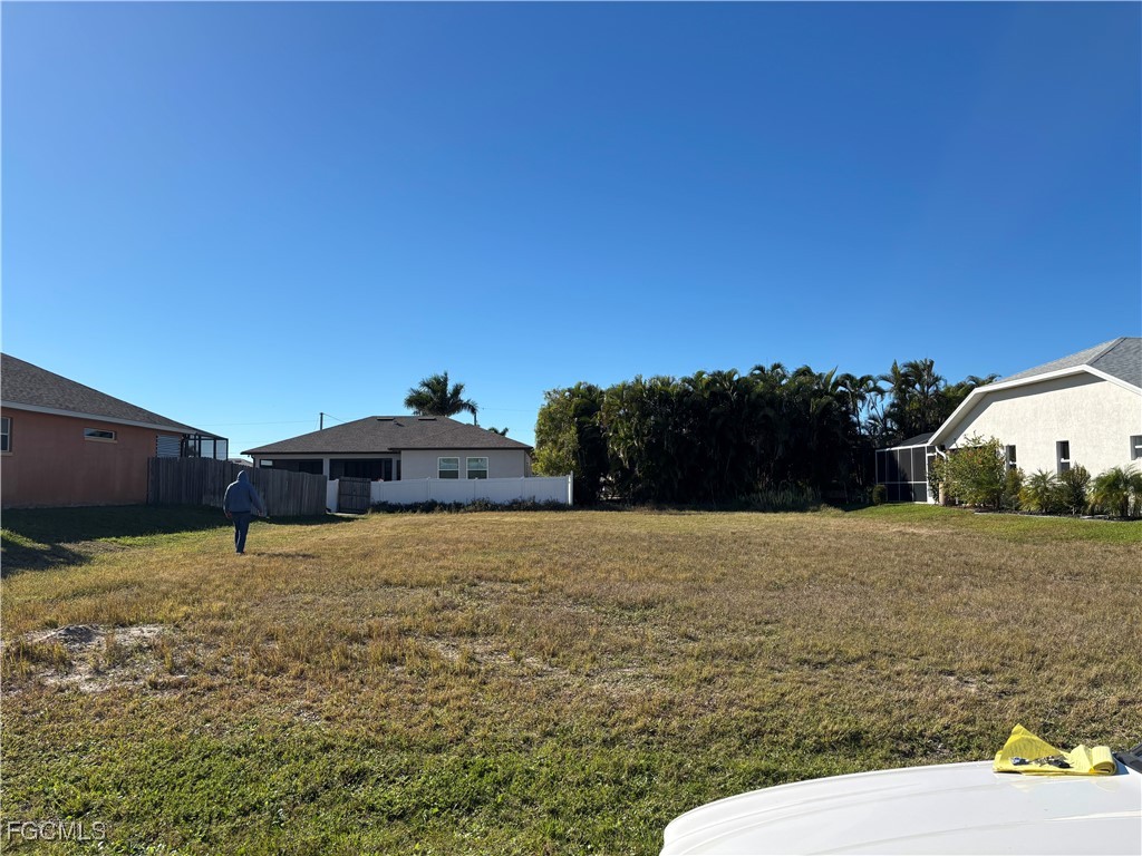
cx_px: 571
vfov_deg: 53.1
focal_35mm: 26
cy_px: 428
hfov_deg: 67.3
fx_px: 858
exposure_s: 1/4082
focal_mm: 5.96
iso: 50
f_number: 1.6
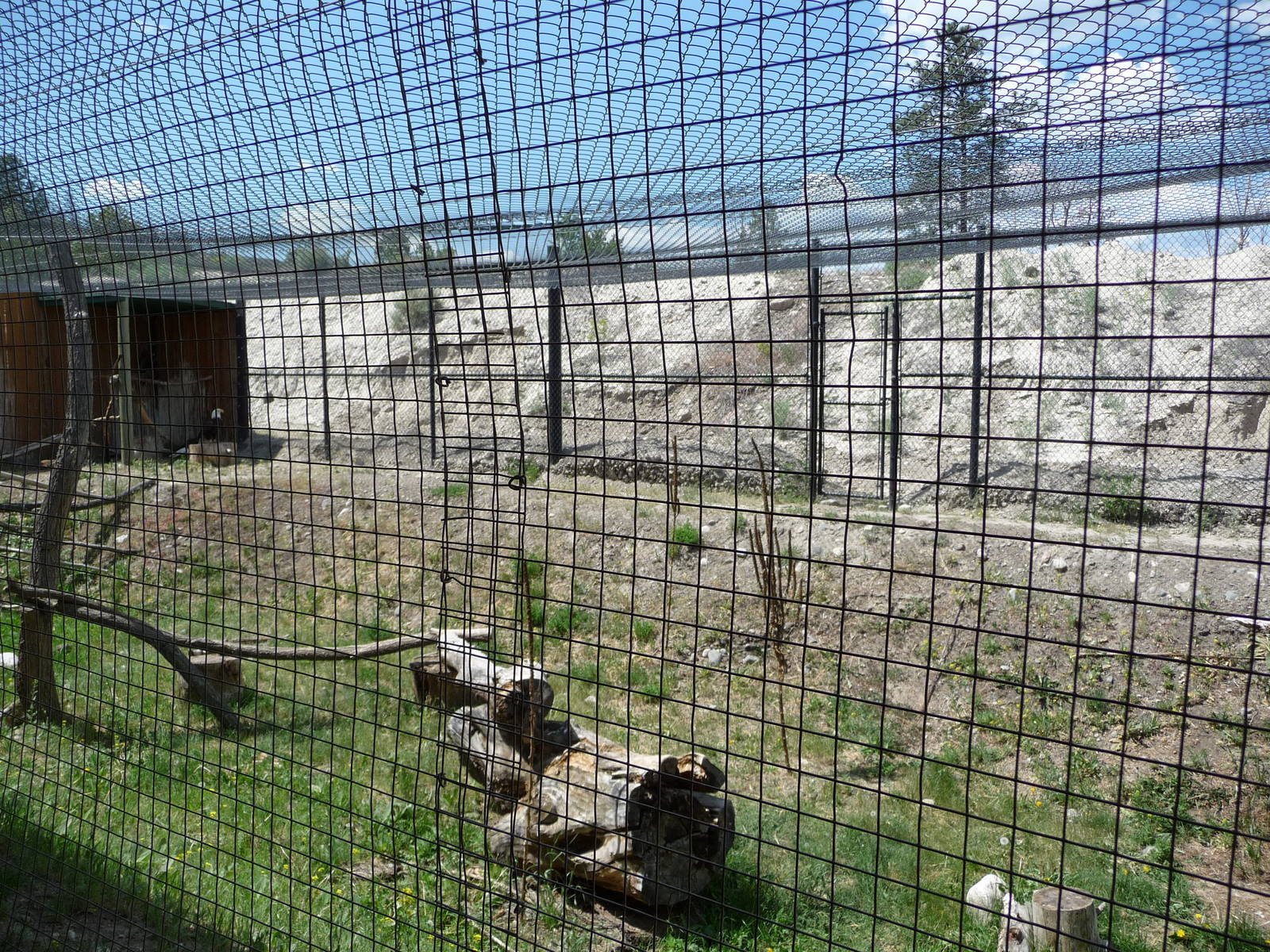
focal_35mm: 28
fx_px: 1027
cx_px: 635
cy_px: 476
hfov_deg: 63.4
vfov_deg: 49.7
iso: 100
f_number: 3.3
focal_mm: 4.7
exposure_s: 1/800
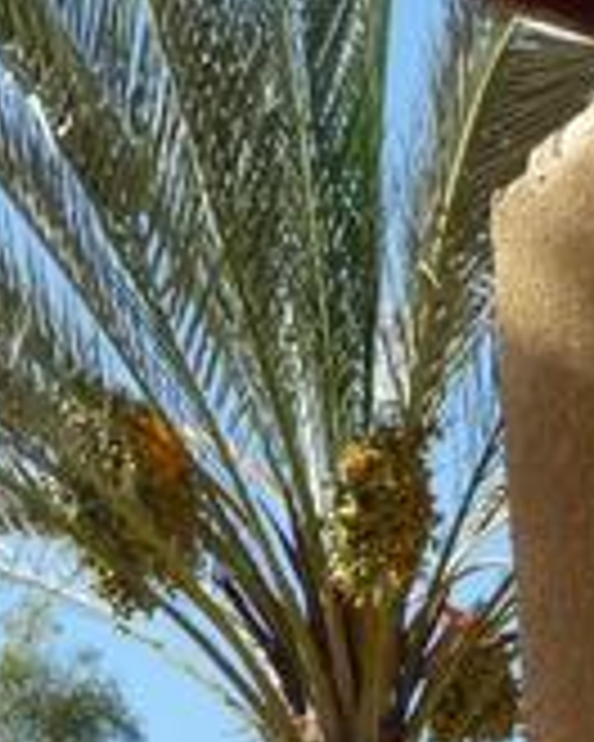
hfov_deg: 6.0
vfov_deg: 7.5
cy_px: 886
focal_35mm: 256
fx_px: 5626
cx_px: -4
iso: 100
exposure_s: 1/400
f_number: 4.5
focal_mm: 10.5
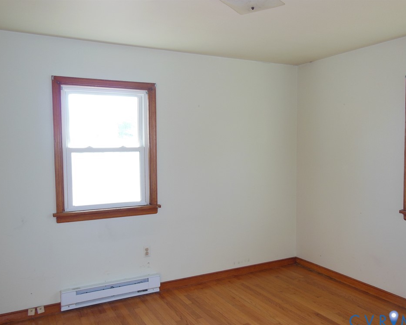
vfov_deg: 47.1
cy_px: 166
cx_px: 216
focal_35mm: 31
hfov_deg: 57.1
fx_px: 372
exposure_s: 1/30
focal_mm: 5.2
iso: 125
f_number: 3.7
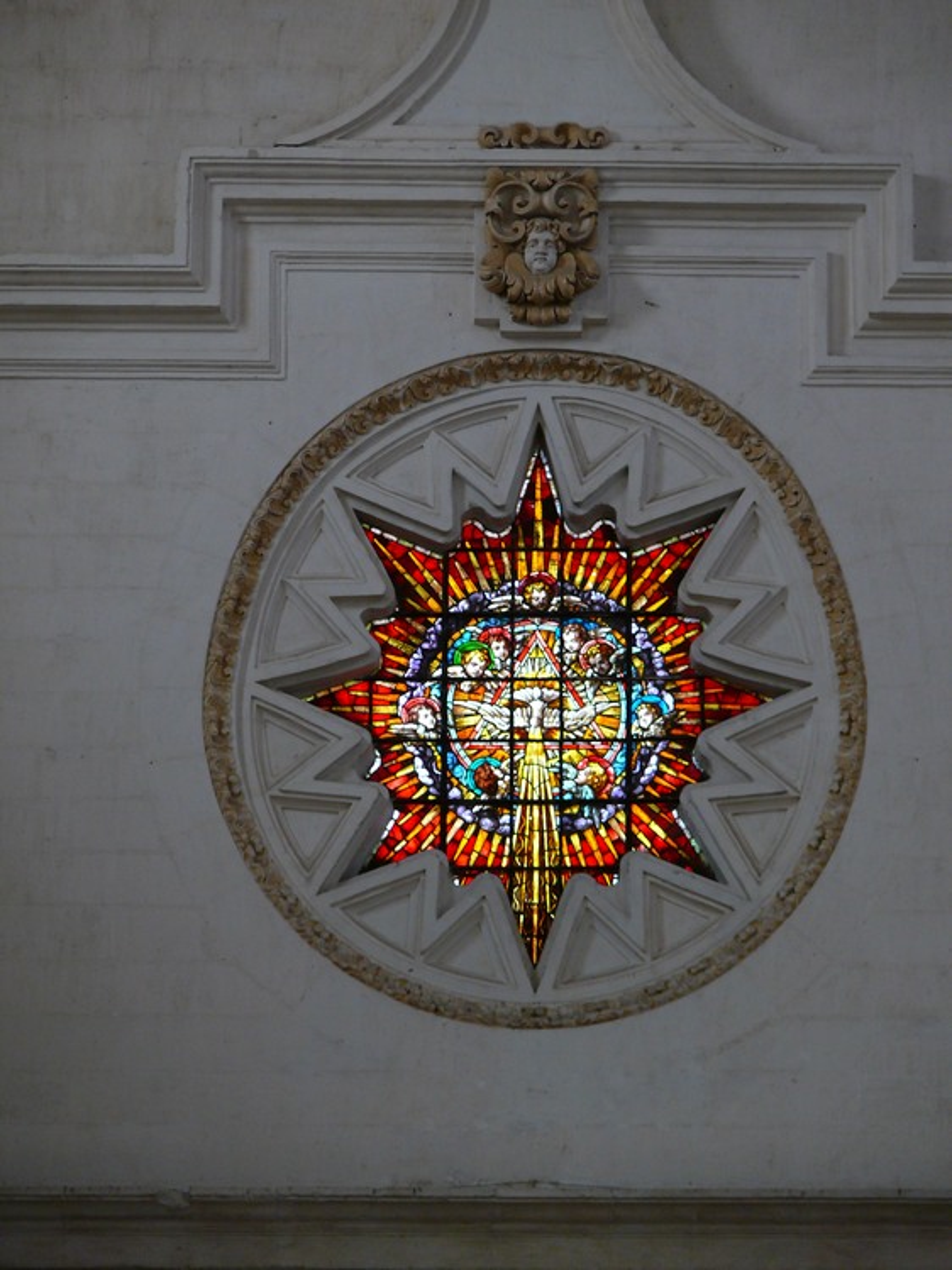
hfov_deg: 6.1
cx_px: 476
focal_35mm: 243
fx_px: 8916
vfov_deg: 8.2
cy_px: 635
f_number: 3.6
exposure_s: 1/30
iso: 160
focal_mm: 51.4
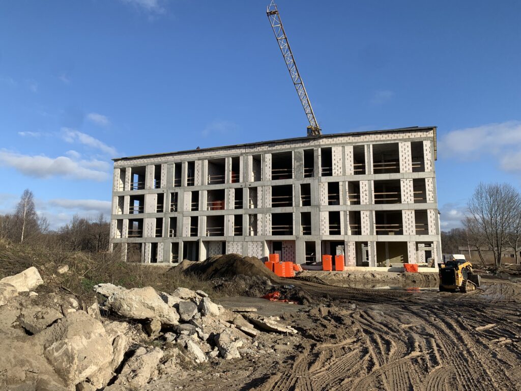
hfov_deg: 67.3
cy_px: 196
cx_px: 260
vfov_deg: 53.1
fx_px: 391
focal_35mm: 26
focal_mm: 4.25
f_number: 1.8
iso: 25
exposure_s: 1/2257
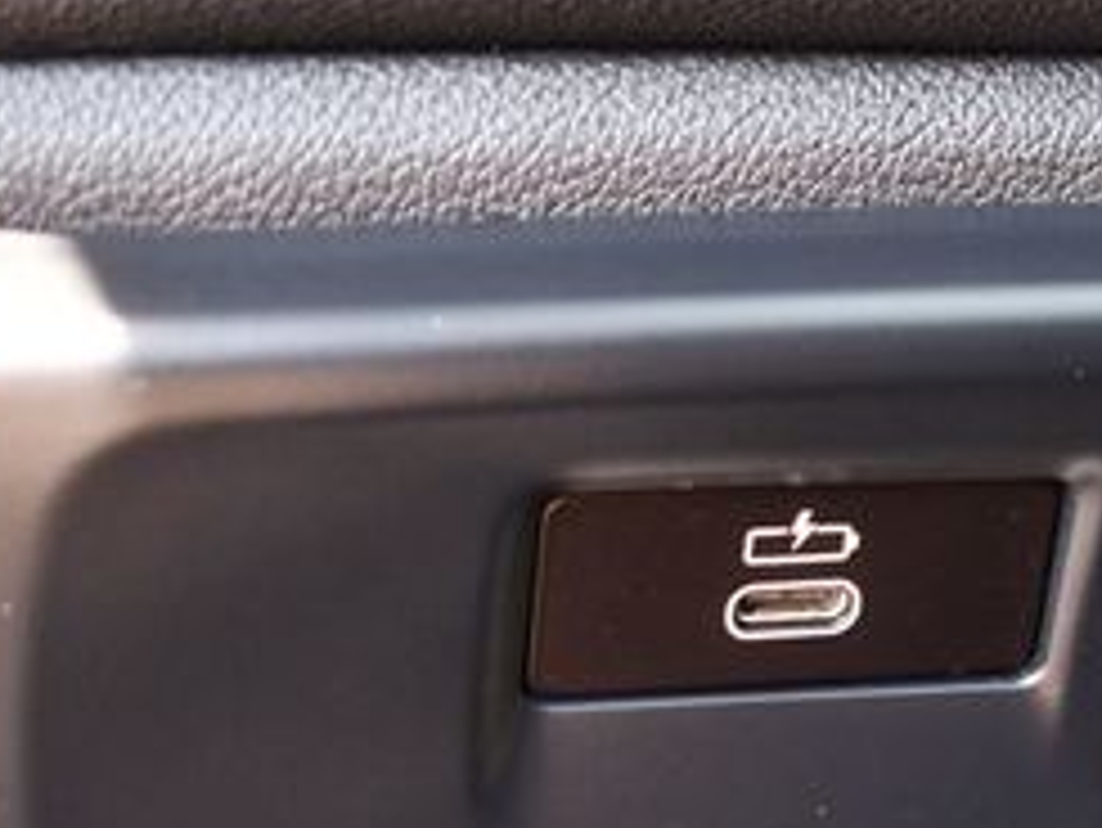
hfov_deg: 17.0
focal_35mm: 113
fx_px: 3599
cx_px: 1089
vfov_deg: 13.1
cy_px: 662
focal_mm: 30
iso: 1250
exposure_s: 1/125
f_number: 4.2
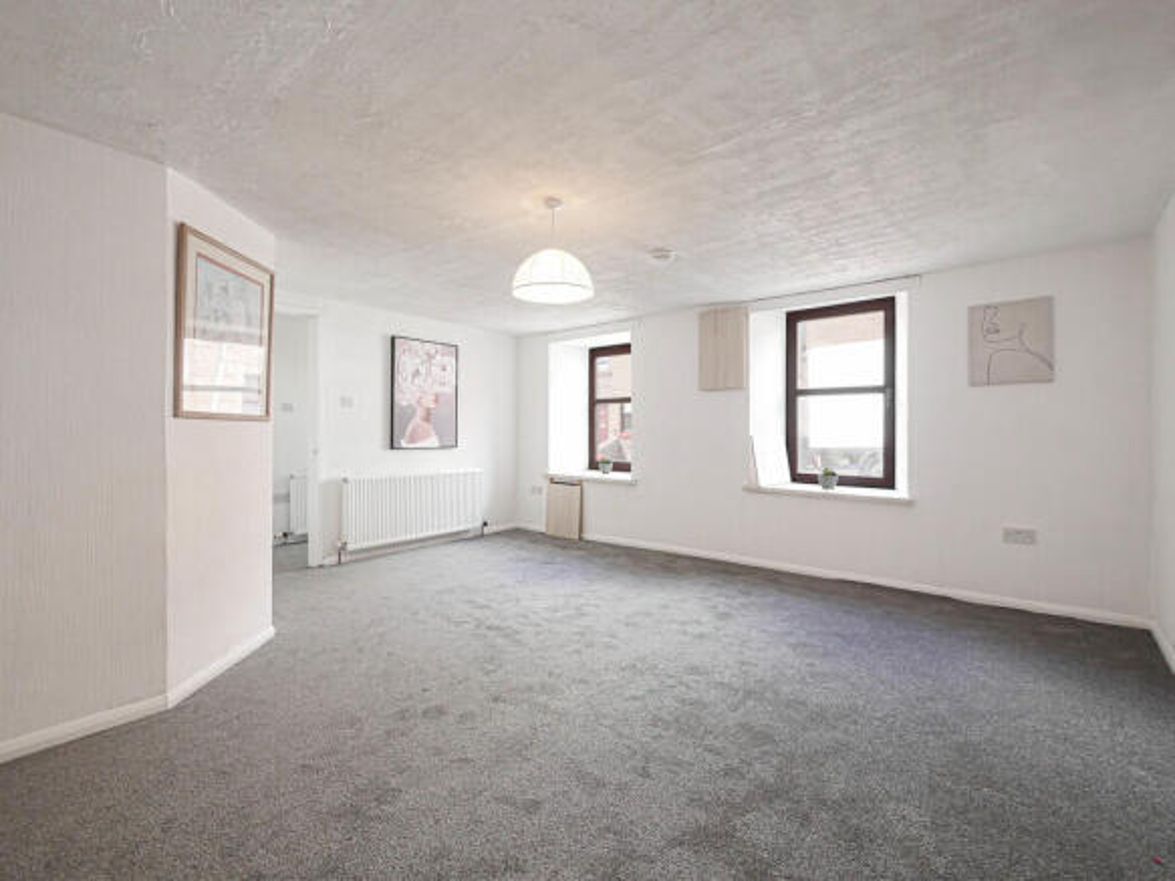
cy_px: 440
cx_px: 588
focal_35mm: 14
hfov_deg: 102.1
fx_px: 475
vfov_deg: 85.7
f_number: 4
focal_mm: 7
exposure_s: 1/60
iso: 640
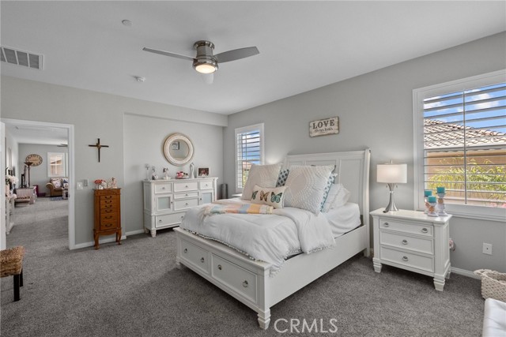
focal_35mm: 16
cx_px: 253
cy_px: 168
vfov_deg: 73.8
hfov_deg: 96.7
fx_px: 225
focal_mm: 16
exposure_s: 1/30
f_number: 8
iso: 2000
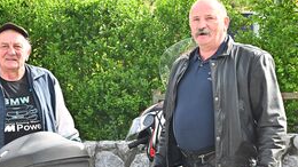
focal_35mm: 156
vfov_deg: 7.8
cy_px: 135
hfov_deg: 13.7
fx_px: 1232
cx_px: 53
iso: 1600
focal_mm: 86
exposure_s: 1/640
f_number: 9
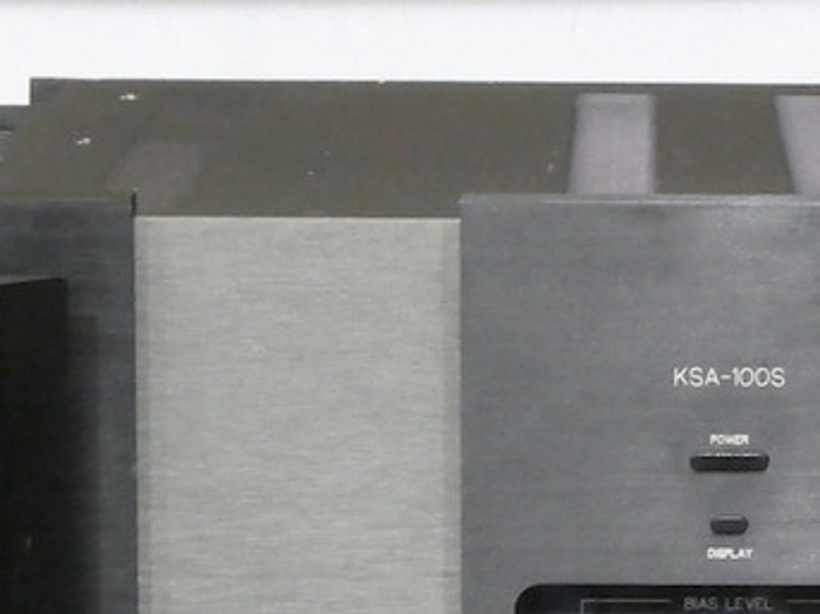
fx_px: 5565
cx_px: 715
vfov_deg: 6.3
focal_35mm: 235
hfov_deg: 8.4
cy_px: 549
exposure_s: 1/10
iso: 1600
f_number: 7.1
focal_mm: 15
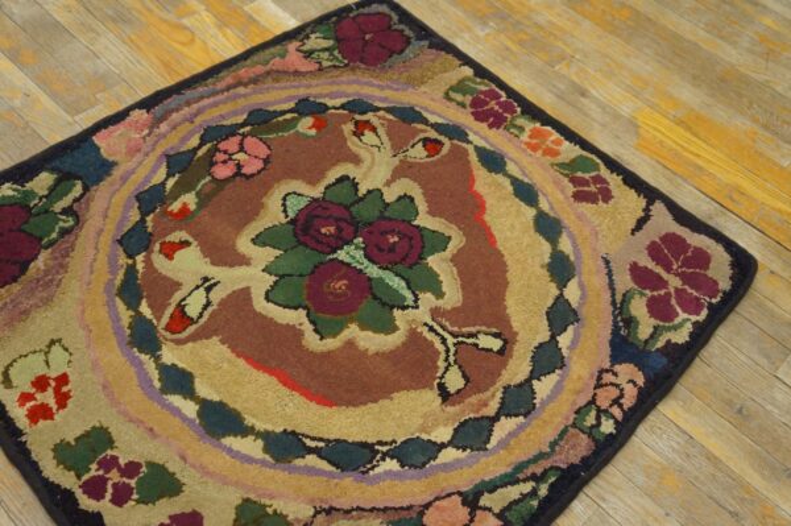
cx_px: 396
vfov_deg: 36.8
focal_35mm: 36
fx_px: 790
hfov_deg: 53.2
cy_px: 263
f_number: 4
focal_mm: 24
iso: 3200
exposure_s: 1/160
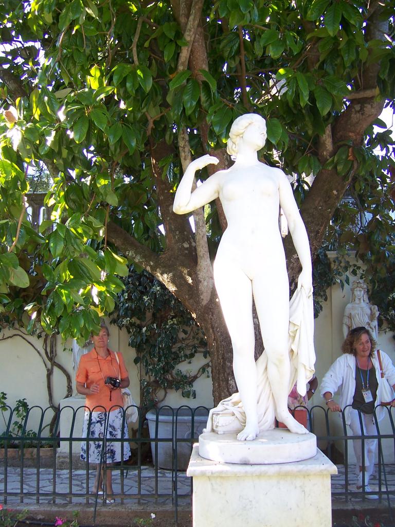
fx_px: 548
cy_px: 264
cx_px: 198
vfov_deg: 51.4
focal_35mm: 36
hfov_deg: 39.7
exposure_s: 1/60
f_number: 3
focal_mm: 6
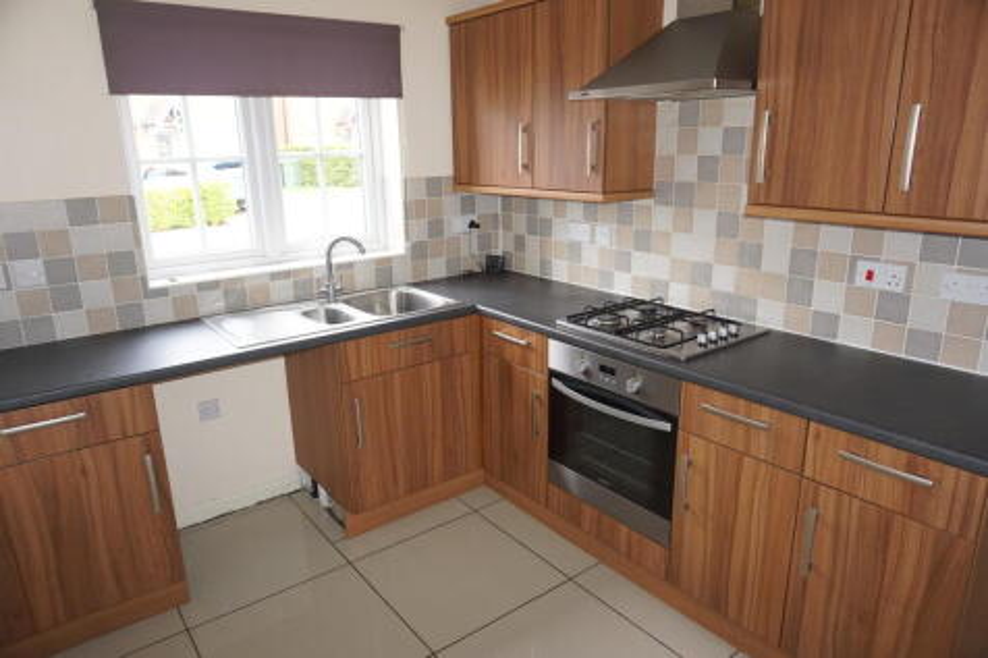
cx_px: 494
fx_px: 658
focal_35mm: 24
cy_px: 329
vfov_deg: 53.1
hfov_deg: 73.8
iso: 400
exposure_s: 1/60
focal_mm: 16
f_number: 4
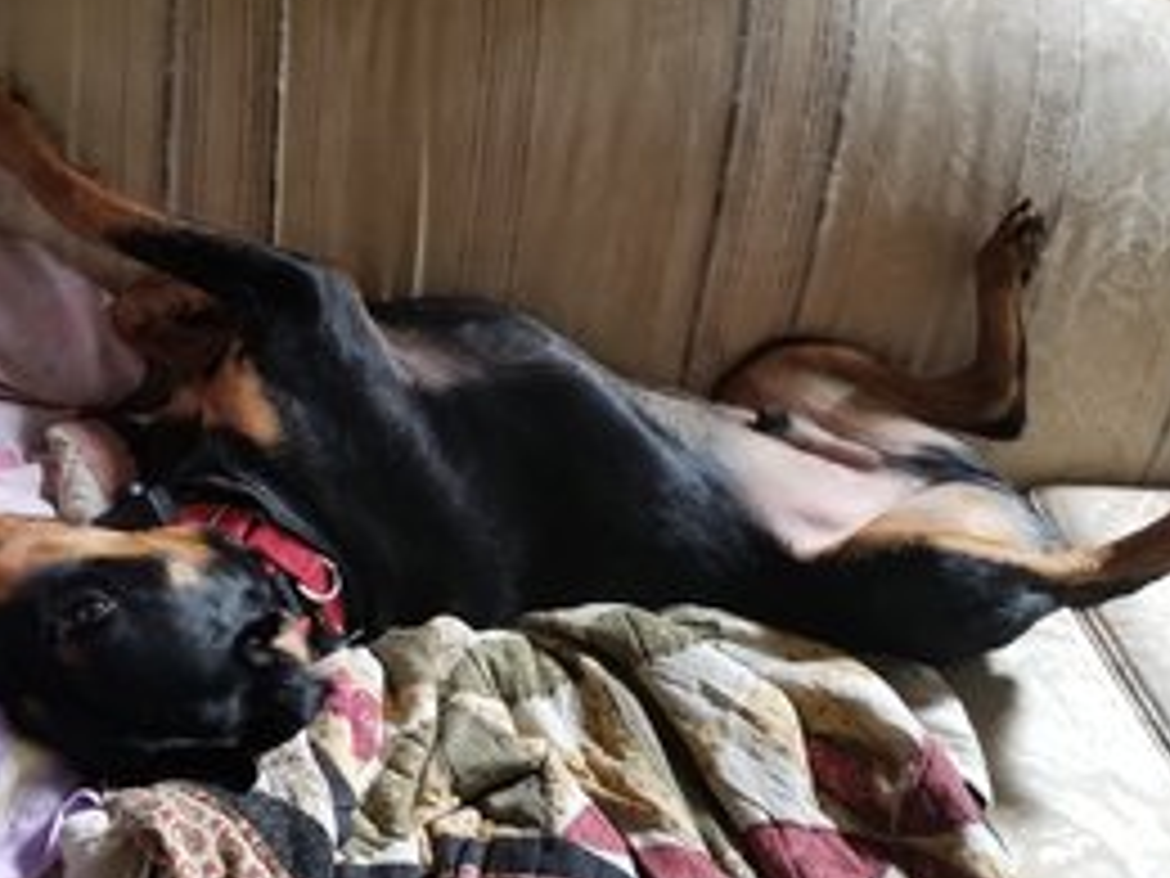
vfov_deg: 36.0
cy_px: 459
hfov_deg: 46.5
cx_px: 459
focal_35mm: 40
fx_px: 1352
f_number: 1.7
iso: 200
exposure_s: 1/30
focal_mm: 4.25
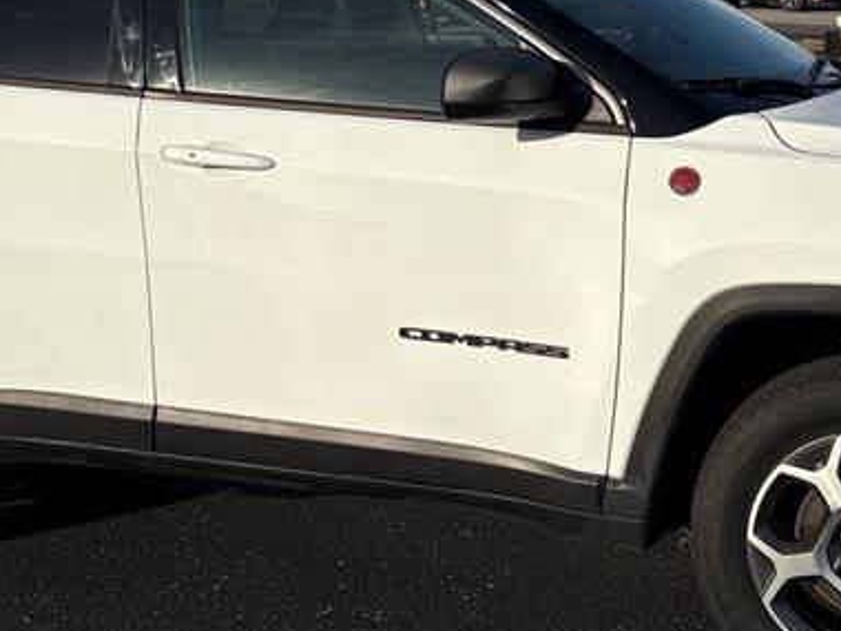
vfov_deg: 20.7
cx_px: 423
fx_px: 1701
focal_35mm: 70
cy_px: 115
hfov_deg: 27.8
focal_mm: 5.96
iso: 50
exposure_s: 1/6993
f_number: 1.6
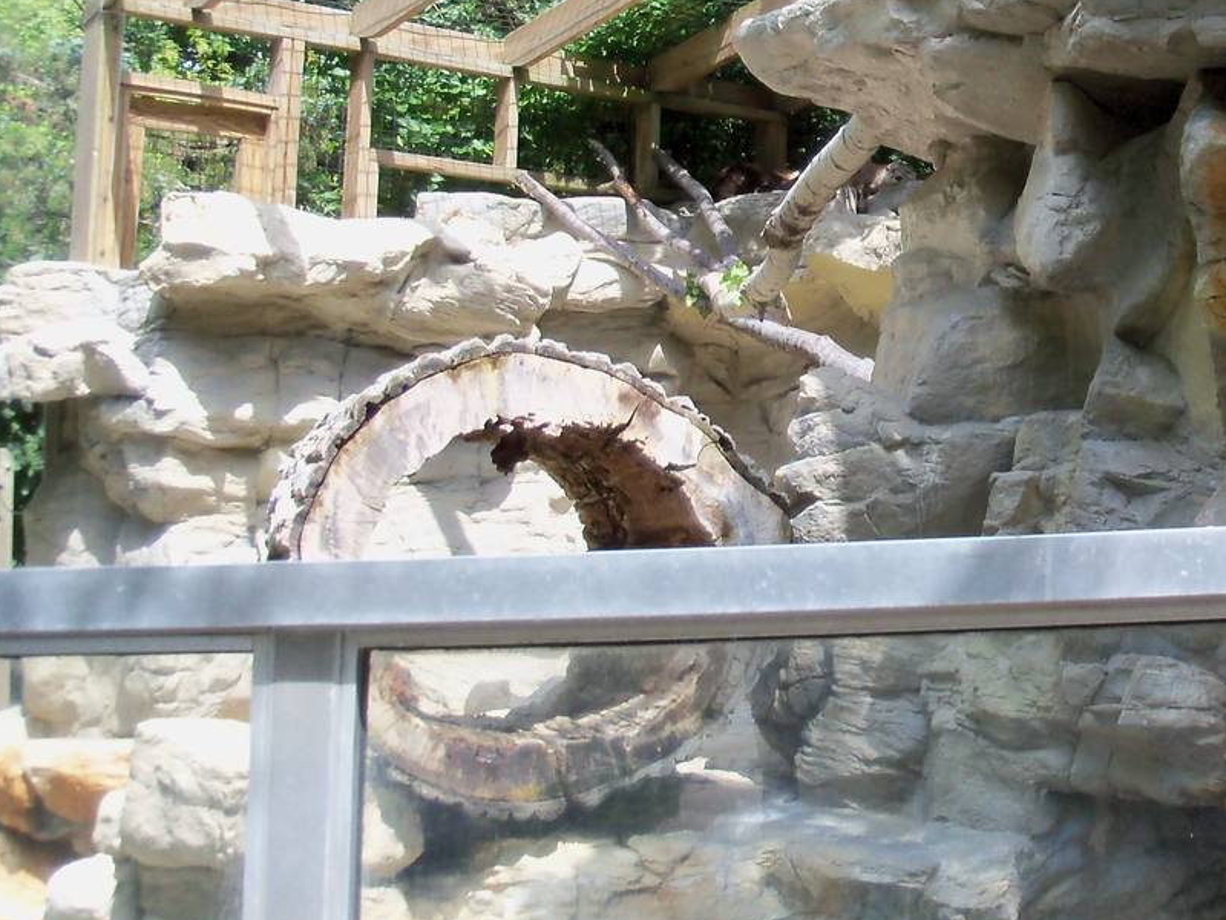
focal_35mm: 70
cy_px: 363
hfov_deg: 27.0
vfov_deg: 21.0
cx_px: 1047
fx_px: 2479
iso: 80
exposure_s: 1/320
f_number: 3
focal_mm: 6.3
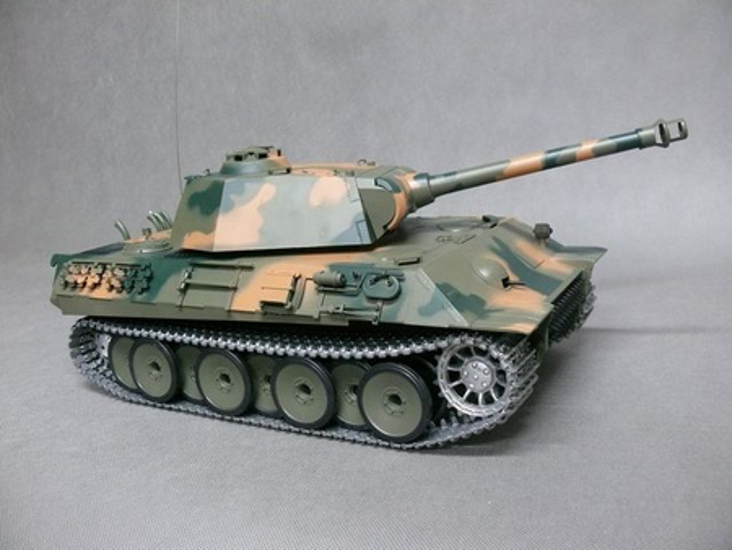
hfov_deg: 52.6
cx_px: 366
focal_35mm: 35
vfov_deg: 40.7
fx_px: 741
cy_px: 275
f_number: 3.2
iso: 400
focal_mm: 7.4
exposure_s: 1/13
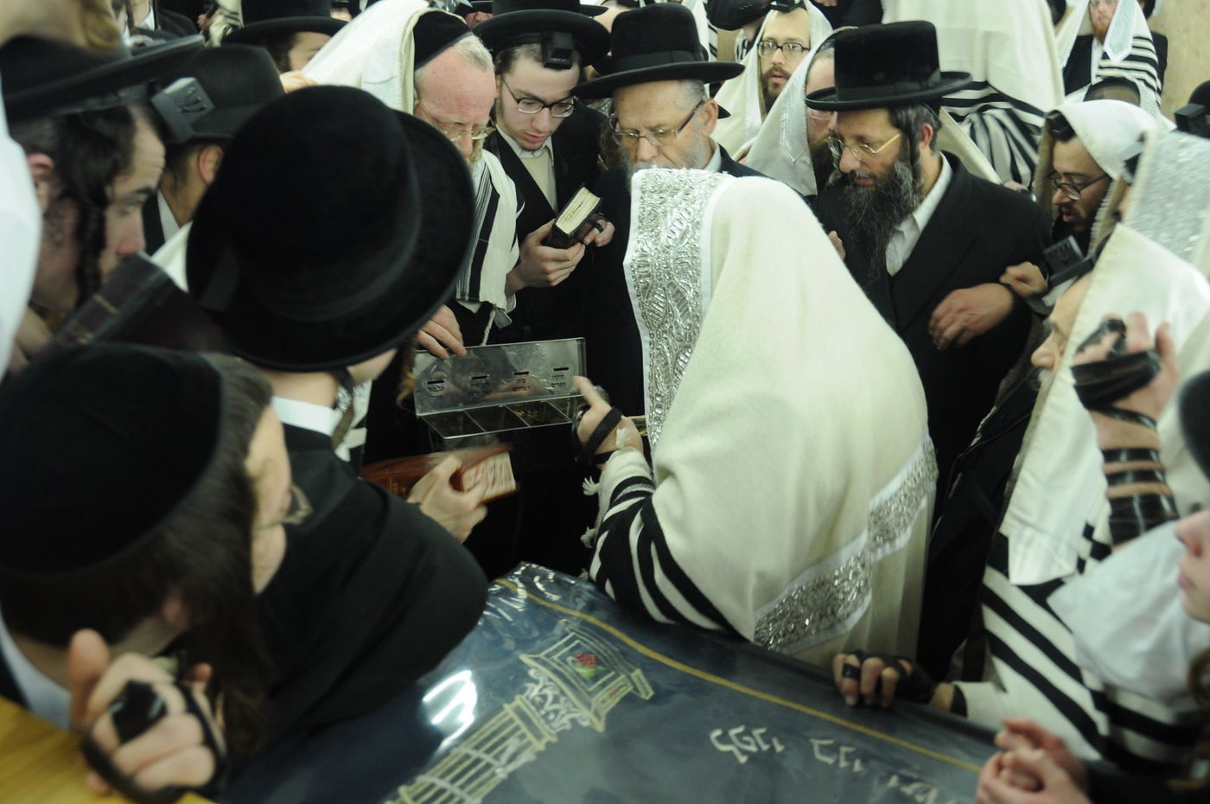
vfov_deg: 39.9
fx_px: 1108
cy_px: 402
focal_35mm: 33
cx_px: 605
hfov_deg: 57.3
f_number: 4
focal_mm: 22
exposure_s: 1/25
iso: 500
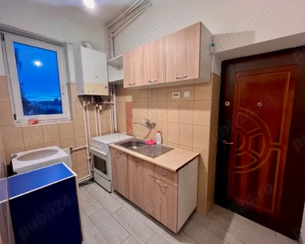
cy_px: 123
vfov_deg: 88.0
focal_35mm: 14
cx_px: 159
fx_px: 126
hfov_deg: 100.6
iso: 125
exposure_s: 1/50
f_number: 1.8
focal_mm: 1.57
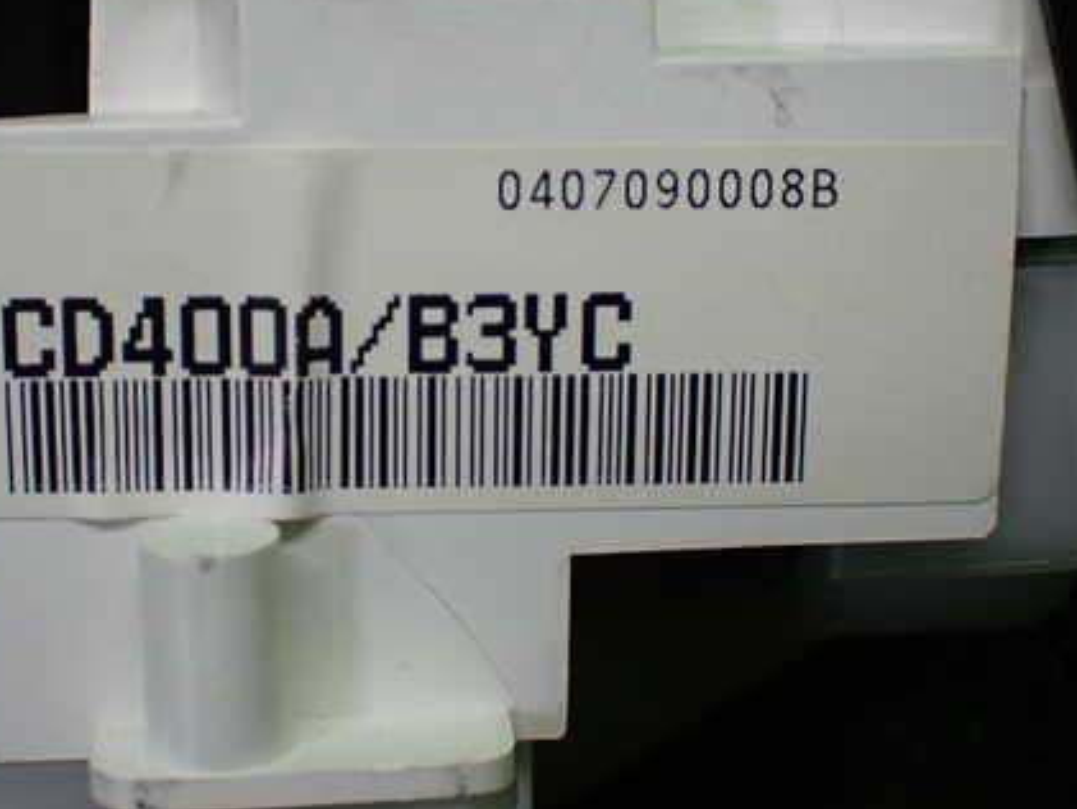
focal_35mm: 67
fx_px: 2085
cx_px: 445
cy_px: 376
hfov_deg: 28.9
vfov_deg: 21.9
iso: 400
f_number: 3.1
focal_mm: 8.4
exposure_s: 1/200
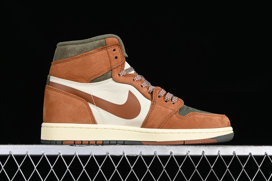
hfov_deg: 27.0
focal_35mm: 75
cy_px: 90
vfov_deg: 18.2
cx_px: 136
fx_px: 567
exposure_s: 1/80
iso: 160
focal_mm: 50
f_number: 7.1
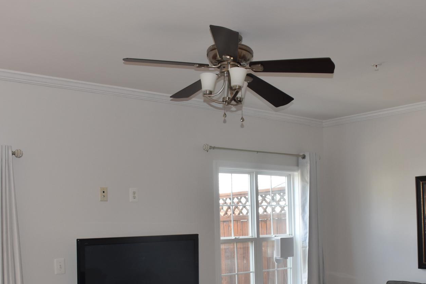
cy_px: 217
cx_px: 231
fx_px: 521
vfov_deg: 30.0
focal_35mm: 44
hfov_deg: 44.5
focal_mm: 18
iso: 450
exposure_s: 1/125
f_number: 5.6
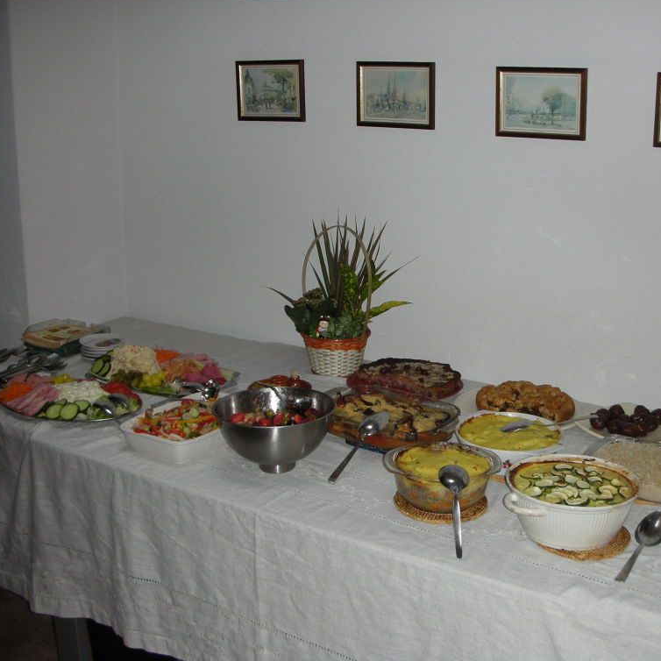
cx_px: 428
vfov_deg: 40.0
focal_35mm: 42
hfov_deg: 39.7
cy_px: 331
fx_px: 907
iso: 58
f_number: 3
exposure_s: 1/60.1
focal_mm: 5.8
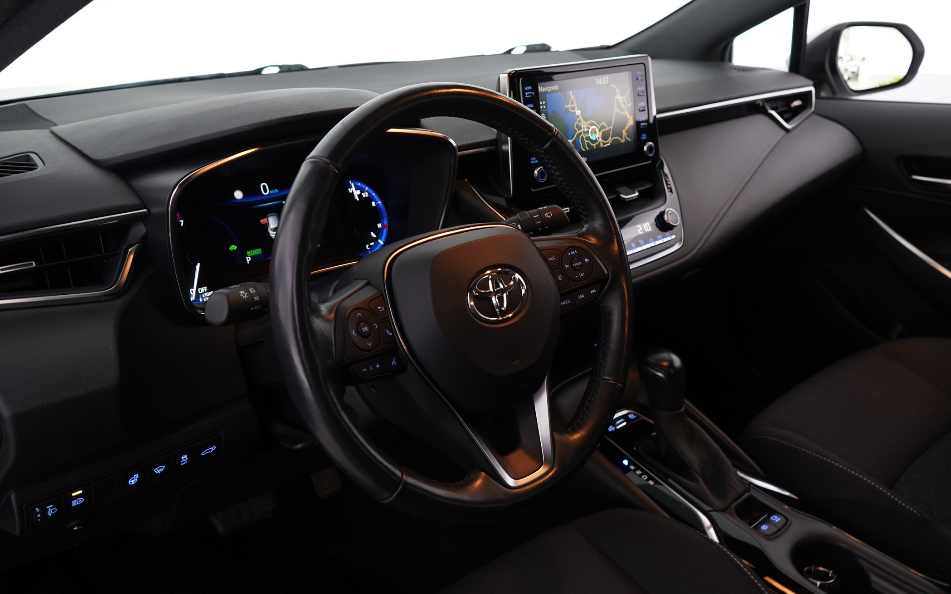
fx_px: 881
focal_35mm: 34
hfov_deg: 56.4
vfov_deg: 37.0
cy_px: 218
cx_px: 550
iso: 1000
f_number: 5
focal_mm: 28
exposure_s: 1/10
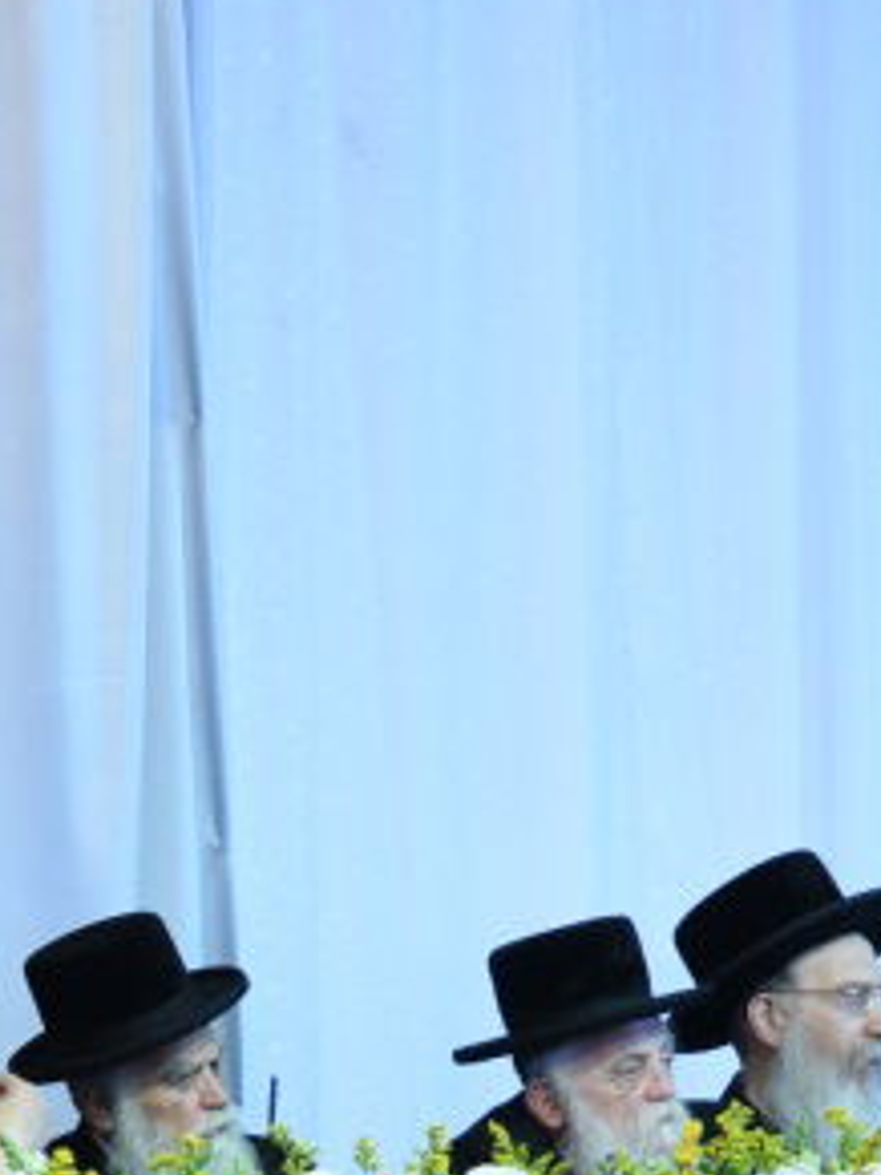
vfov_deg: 6.1
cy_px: 1258
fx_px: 10935
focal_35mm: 322
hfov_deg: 4.6
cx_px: -166
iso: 3200
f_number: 4
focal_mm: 95
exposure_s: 1/100
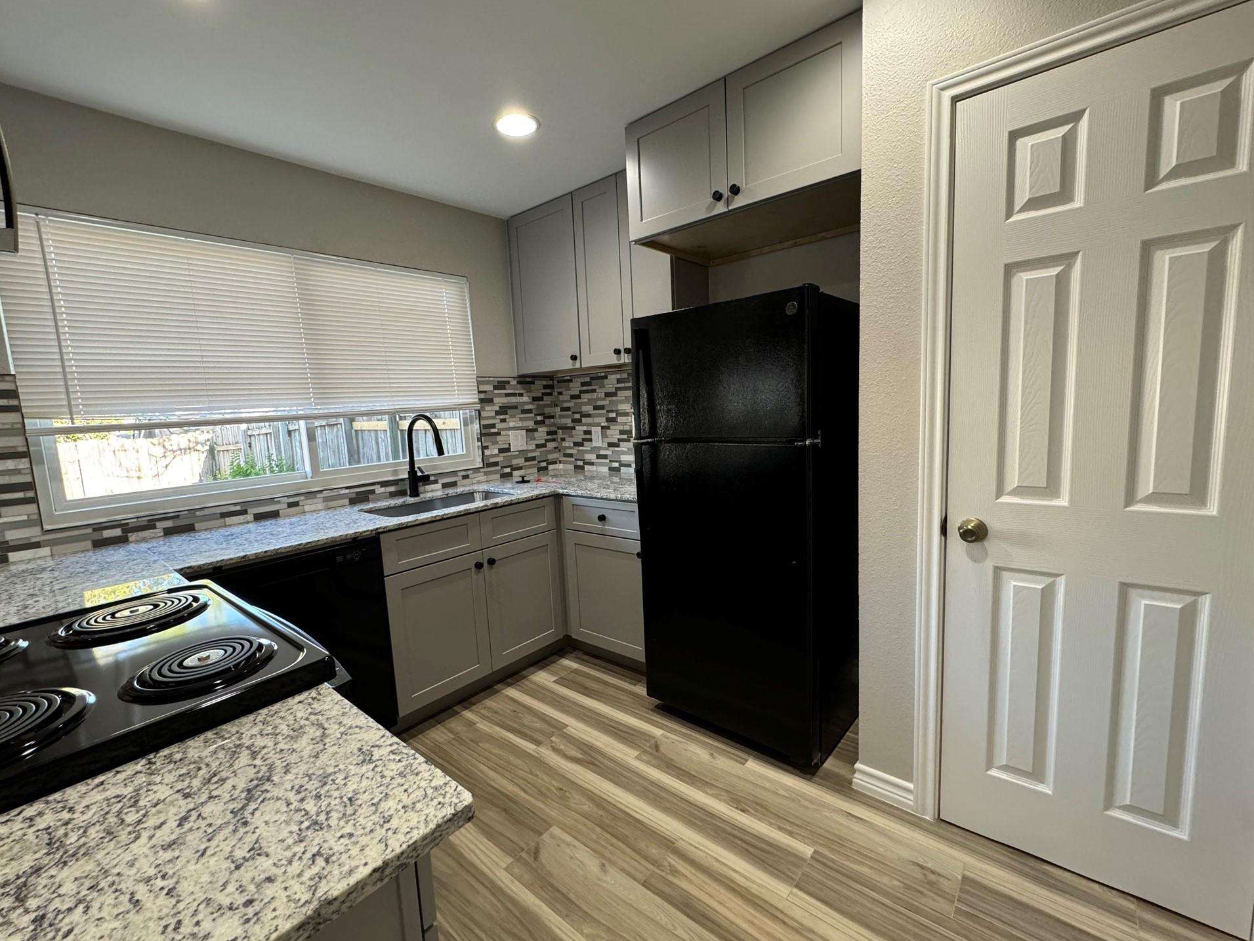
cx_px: 604
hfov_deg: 98.1
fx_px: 543
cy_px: 471
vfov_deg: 81.8
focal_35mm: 15
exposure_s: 1/120
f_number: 2.2
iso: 250
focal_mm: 2.22
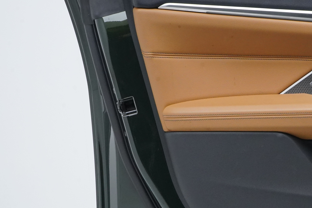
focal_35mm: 91
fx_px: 789
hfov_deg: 21.4
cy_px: 95
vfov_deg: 15.0
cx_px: 334
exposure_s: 1/50
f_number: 13
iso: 3200
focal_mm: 42
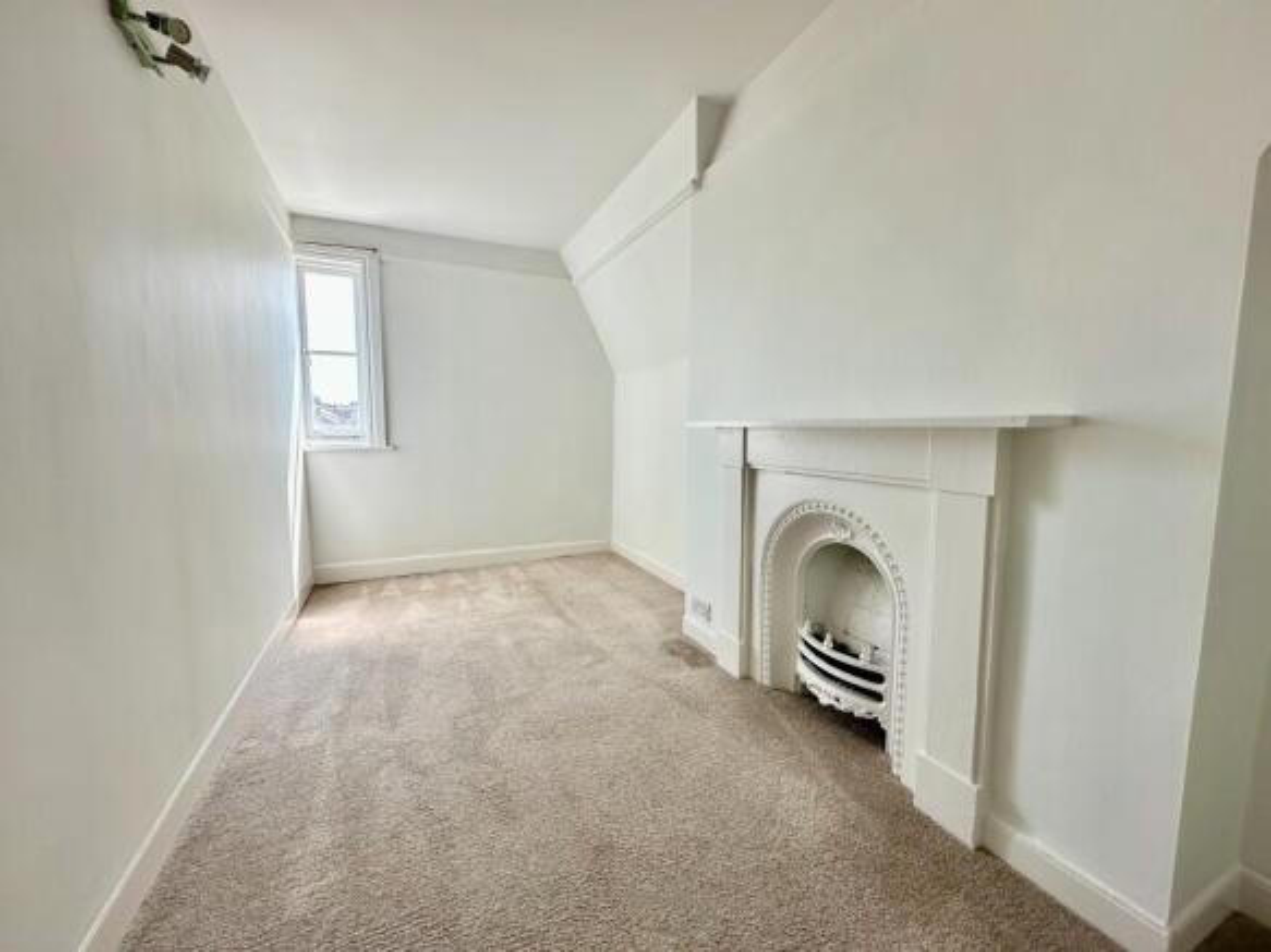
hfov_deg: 102.1
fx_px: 514
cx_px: 636
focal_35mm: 14
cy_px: 476
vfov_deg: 85.7
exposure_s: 1/144
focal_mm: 2.22
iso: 40
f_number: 2.2
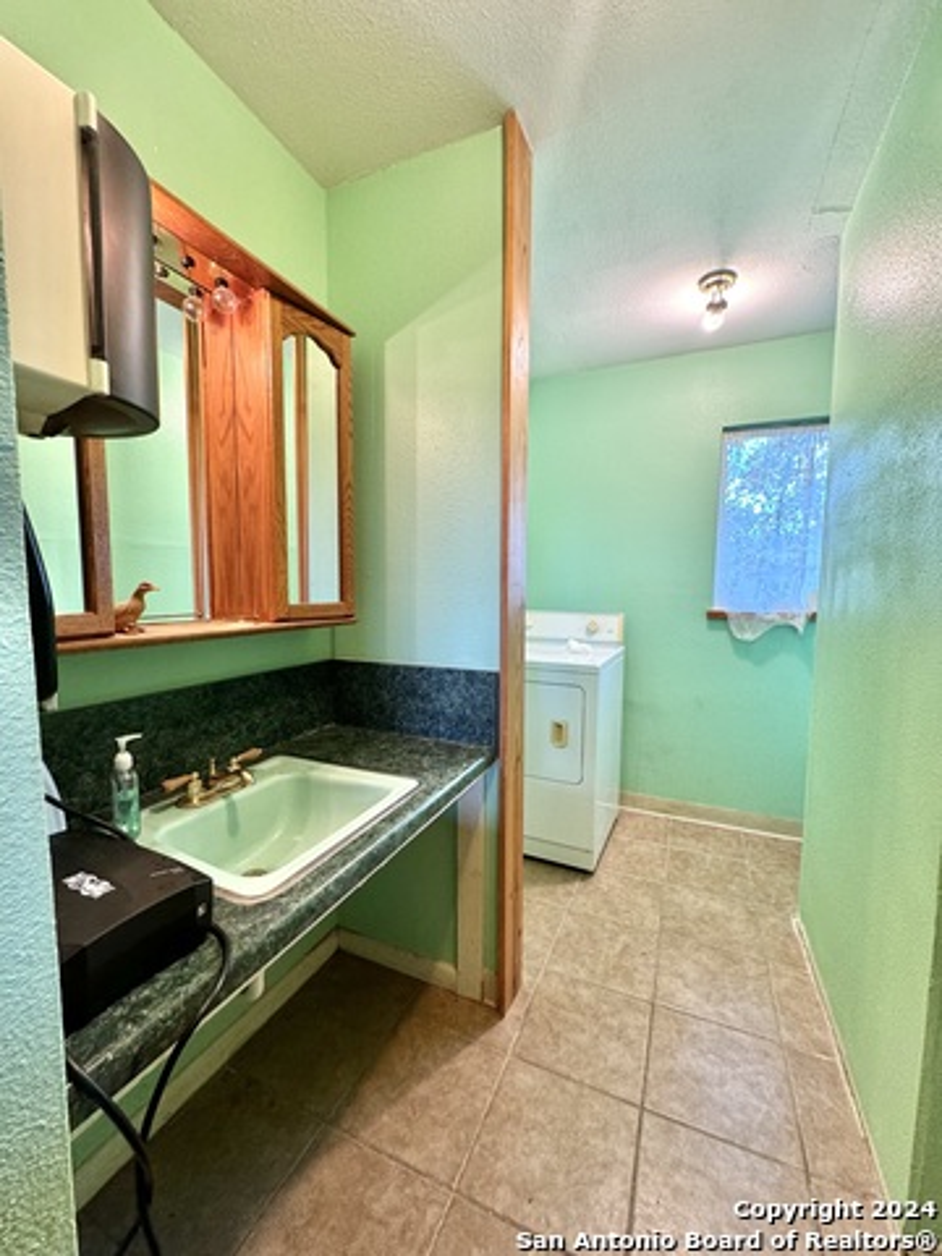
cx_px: 471
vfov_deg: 102.1
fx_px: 508
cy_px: 628
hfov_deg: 85.7
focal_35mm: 14
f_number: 2.2
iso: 200
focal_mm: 2.22
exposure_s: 1/60
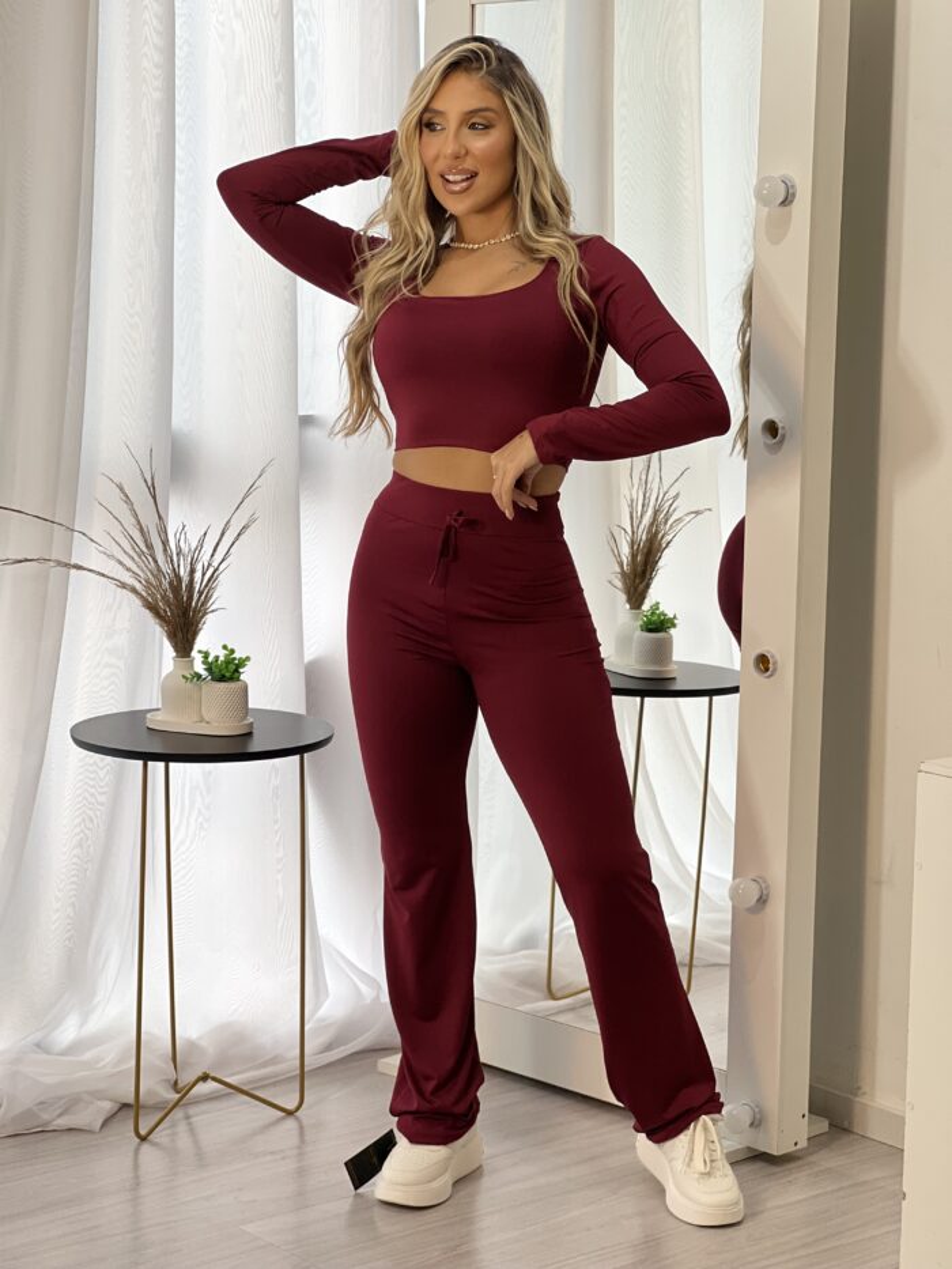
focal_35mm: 77
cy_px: 634
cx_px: 476
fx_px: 2823
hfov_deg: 19.1
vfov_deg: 25.3
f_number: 2.8
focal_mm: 9
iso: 64
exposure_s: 1/120
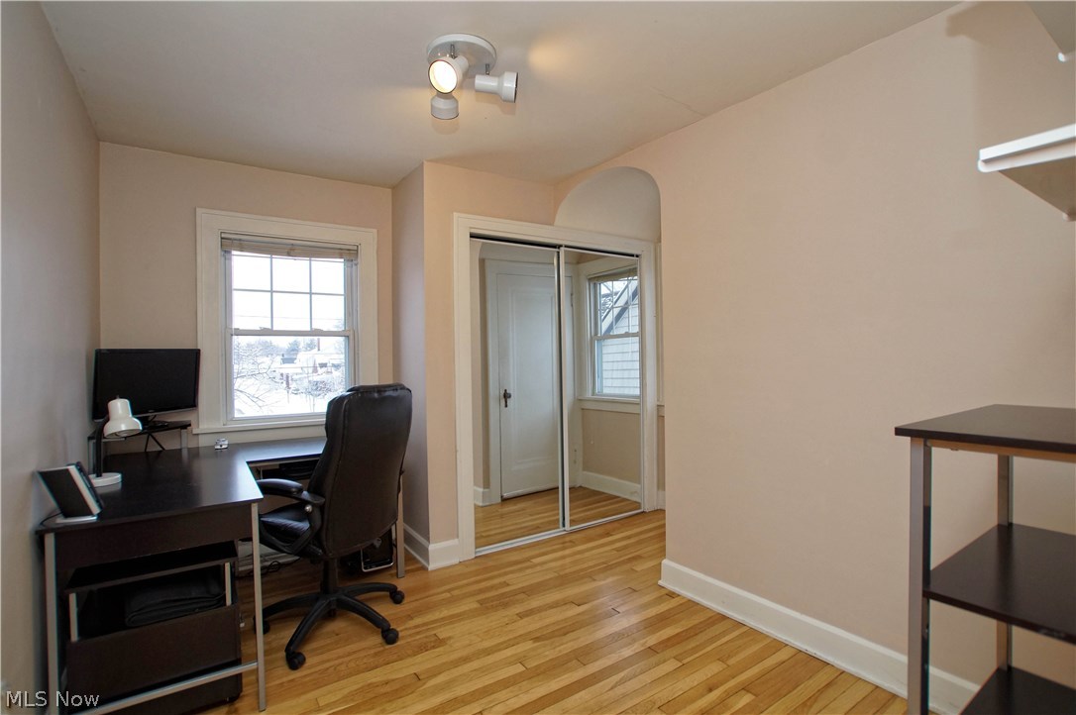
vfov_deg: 72.0
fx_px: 493
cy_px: 358
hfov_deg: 95.0
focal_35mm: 16
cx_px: 538
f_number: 4.5
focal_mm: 11
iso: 400
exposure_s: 1/160
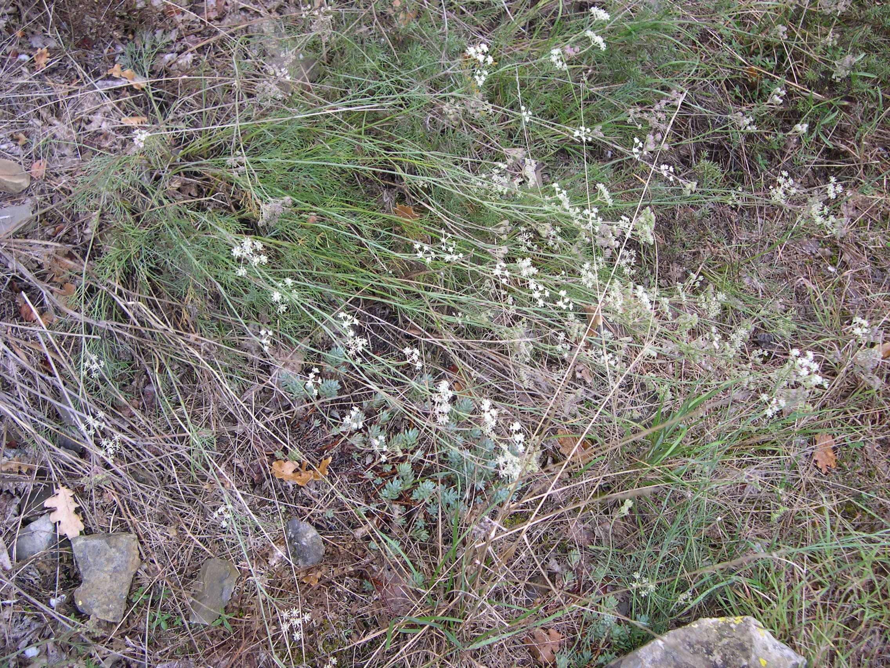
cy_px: 334
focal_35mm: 38
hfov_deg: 49.0
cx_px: 445
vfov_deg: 37.7
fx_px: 977
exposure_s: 1/38
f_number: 2.8
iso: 100
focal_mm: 8
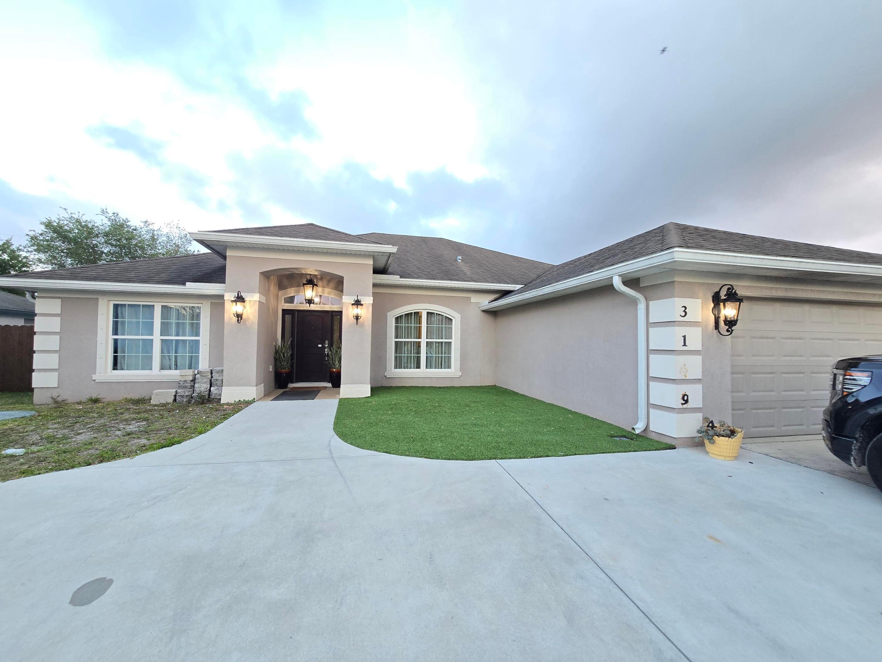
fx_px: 331
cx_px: 441
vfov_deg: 89.9
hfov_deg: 106.2
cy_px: 331
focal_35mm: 13
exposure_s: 1/60
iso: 100
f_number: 2.2
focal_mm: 2.2
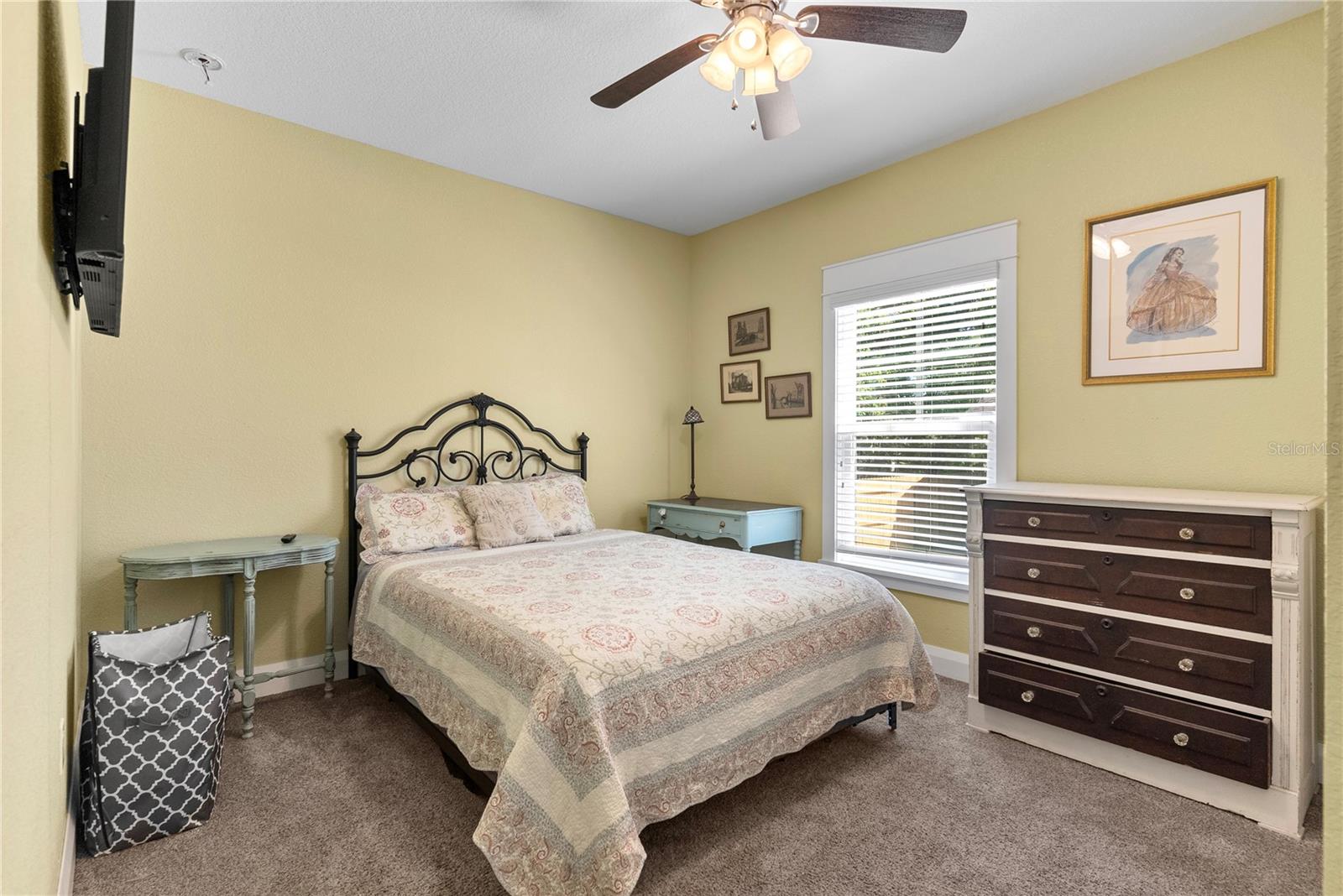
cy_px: 448
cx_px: 672
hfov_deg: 93.3
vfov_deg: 70.5
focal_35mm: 17
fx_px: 634
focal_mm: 17
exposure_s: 1/25
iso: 400
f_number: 8
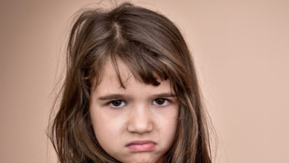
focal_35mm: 87
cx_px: 200
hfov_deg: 24.3
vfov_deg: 13.8
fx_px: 667
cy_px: 150
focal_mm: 48
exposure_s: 1/125
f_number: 5.6
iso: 500
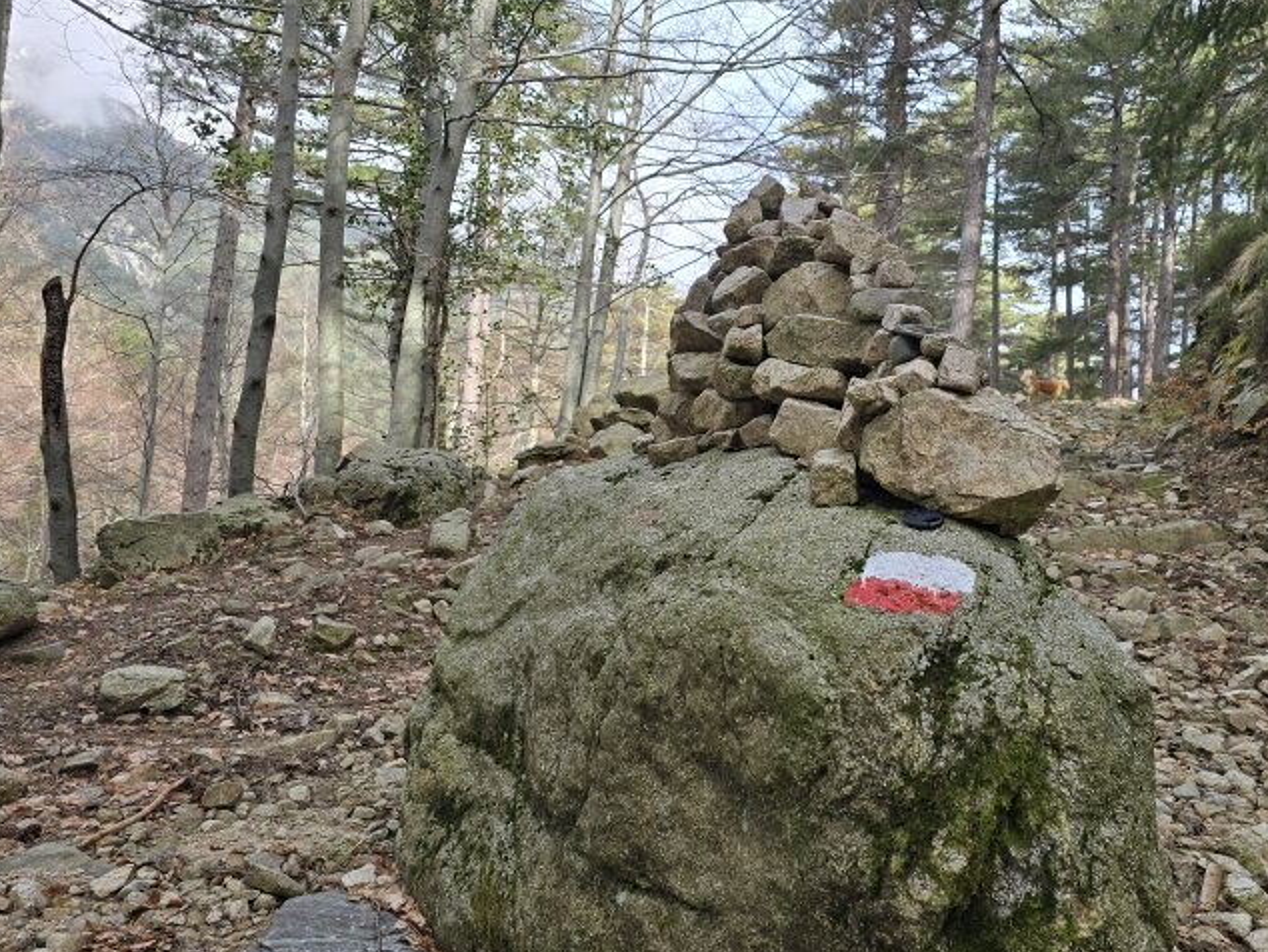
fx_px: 1063
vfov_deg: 48.1
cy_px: 408
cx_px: 730
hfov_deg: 61.3
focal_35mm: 29
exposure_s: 1/253
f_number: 1.7
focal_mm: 6.3
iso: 12
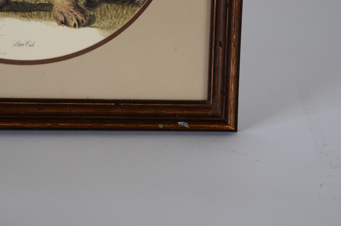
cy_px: 113
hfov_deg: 13.1
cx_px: 170
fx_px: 1489
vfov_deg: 8.7
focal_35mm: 158
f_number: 16
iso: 100
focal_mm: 105
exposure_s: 1/125
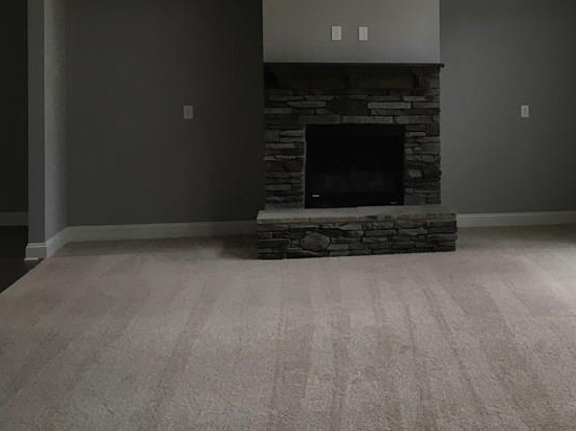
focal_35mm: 54
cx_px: 508
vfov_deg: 26.6
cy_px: 97
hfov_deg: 33.8
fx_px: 898
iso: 50
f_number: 2.2
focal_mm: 4.15
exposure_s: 1/30
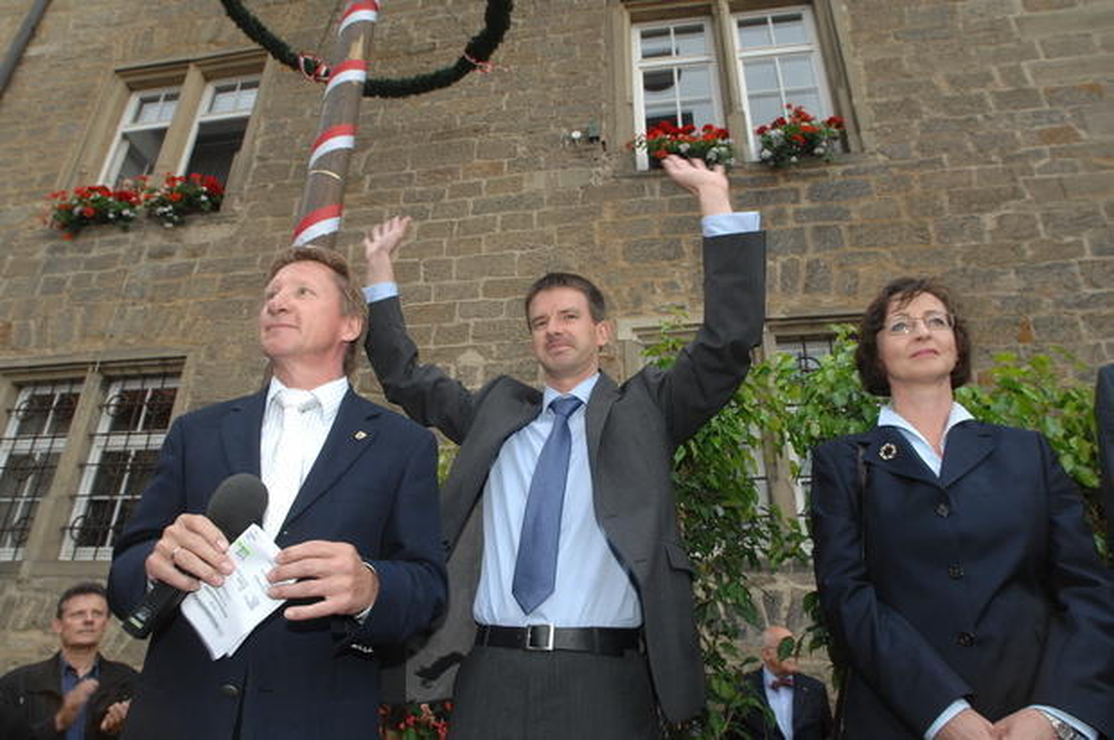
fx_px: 649
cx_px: 557
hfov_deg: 81.3
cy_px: 370
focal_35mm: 21
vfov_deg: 59.4
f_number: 5
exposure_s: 1/60
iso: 250
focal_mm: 14
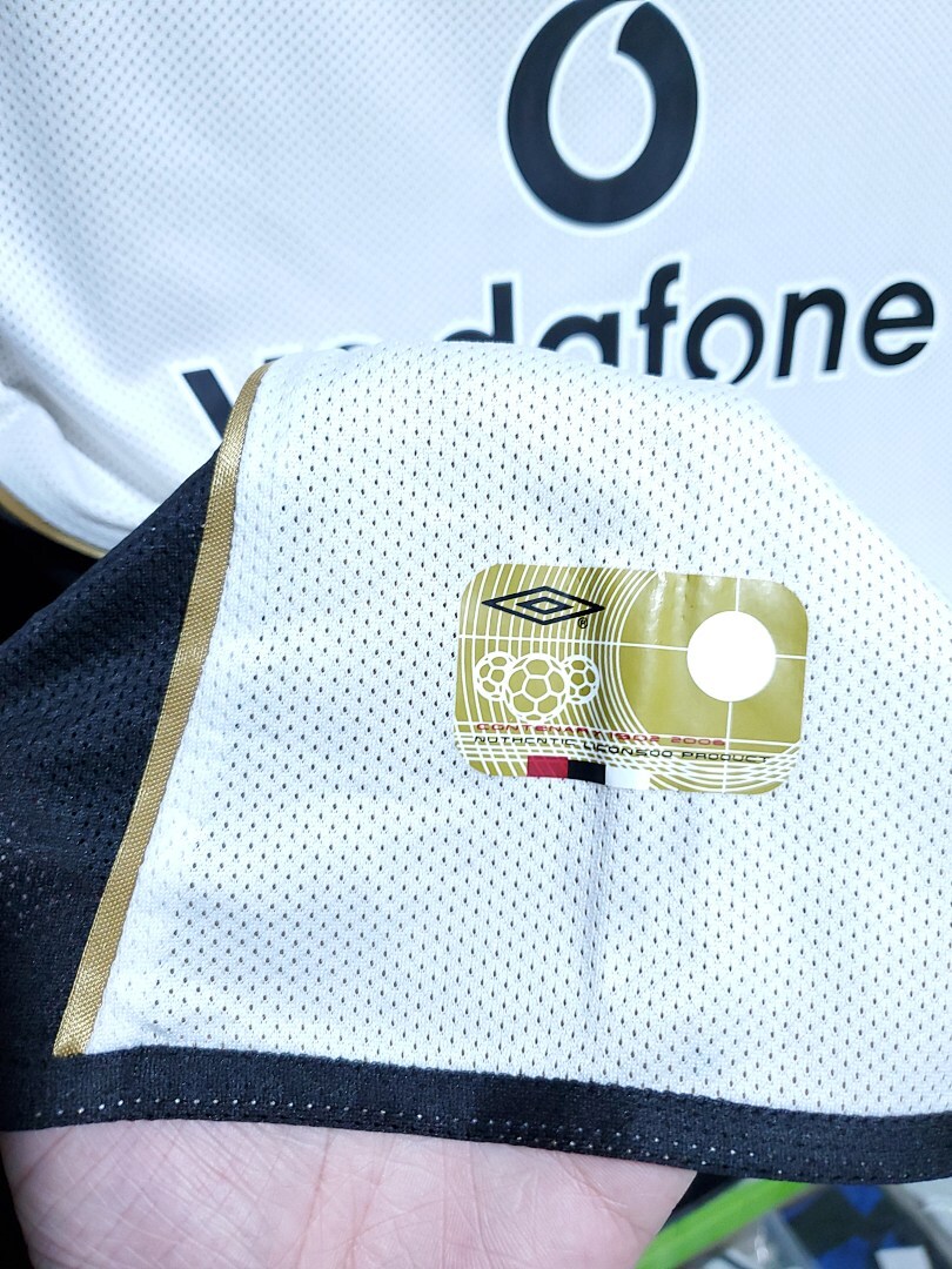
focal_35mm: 26
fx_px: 953
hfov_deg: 53.1
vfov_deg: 67.3
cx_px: 476
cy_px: 634
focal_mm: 4.3
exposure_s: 1/20
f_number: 1.5
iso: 200
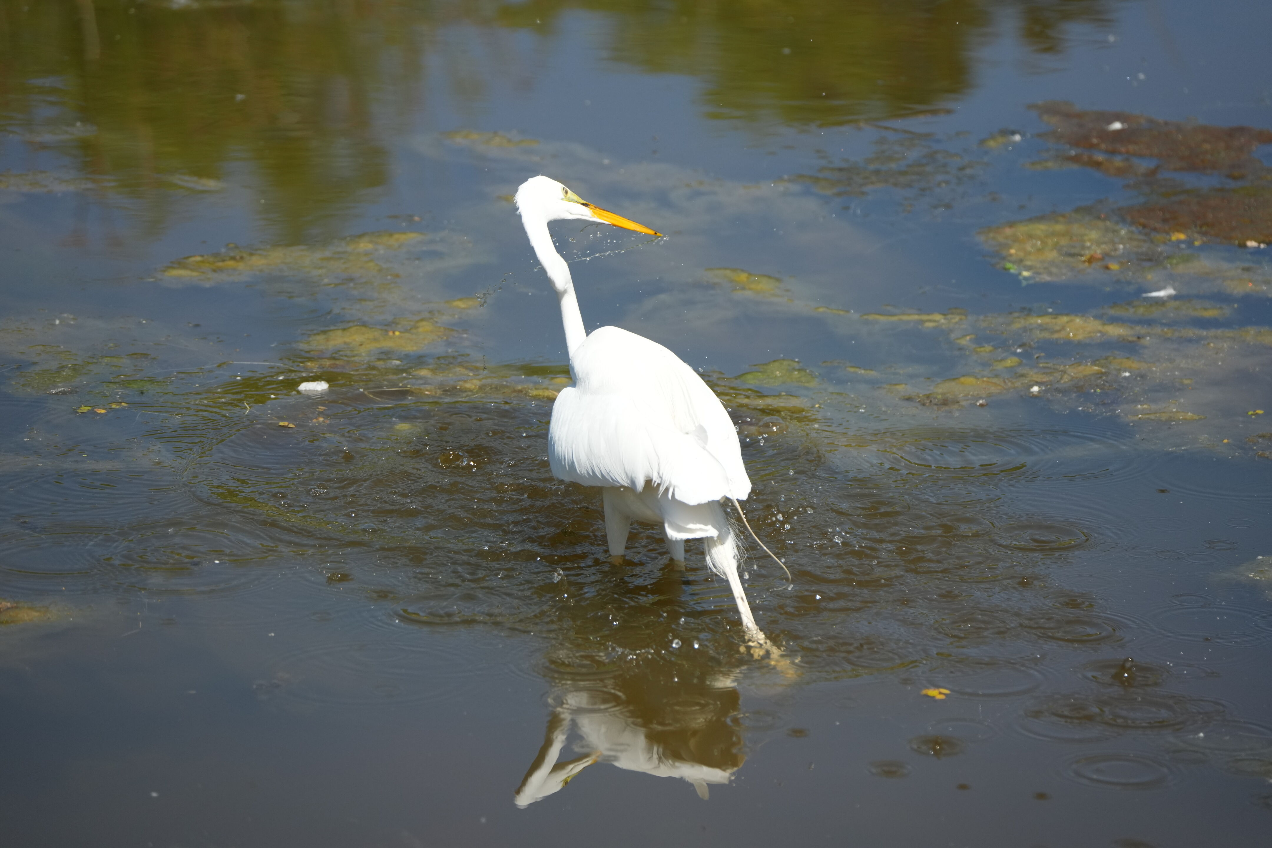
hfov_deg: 8.7
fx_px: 8338
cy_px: 424
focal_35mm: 236
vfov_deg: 5.8
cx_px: 636
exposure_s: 1/2500
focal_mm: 236
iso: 800
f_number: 6.3
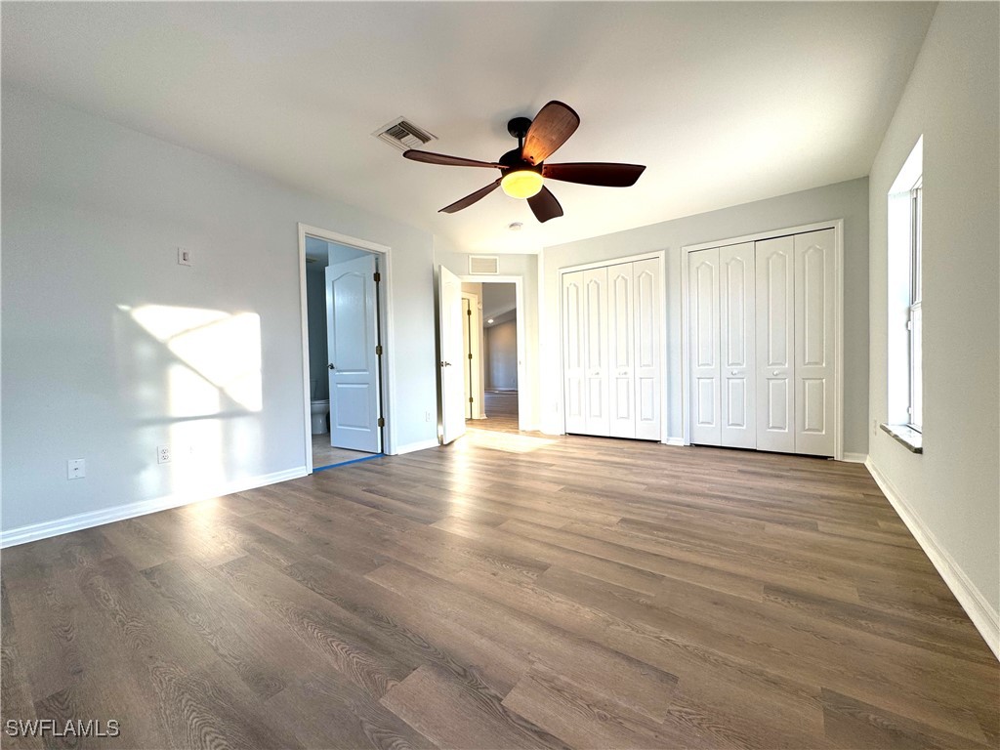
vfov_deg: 85.7
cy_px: 375
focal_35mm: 14
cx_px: 500
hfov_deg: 102.1
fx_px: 404
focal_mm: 2.22
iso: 64
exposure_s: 1/120
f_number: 2.2
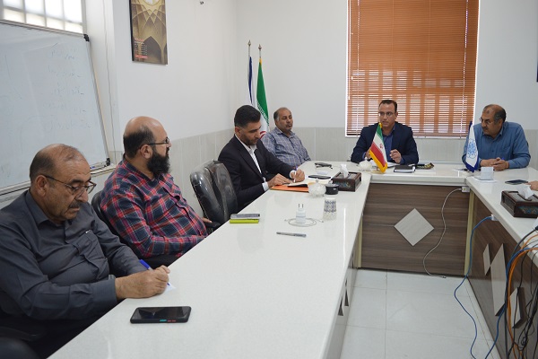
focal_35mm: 27
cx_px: 269
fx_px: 403
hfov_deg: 67.4
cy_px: 180
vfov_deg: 47.9
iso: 400
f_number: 4
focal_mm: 18
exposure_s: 1/60
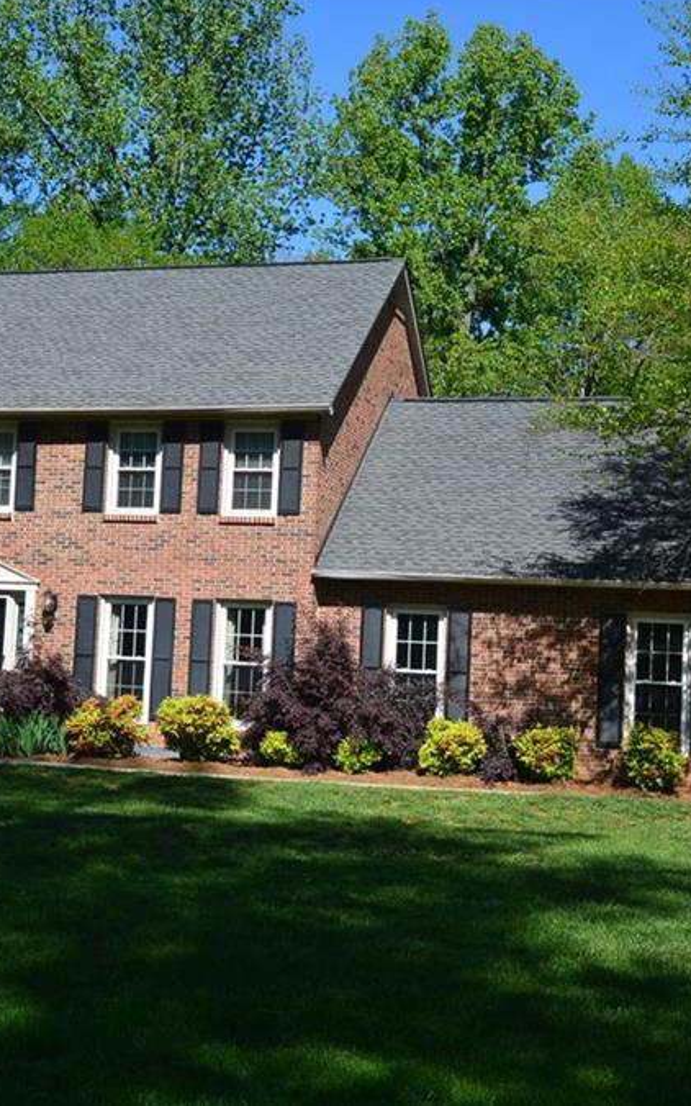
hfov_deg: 25.3
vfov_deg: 39.6
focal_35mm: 51
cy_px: 548
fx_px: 1536
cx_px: 251
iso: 280
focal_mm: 22
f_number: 10
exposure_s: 1/250
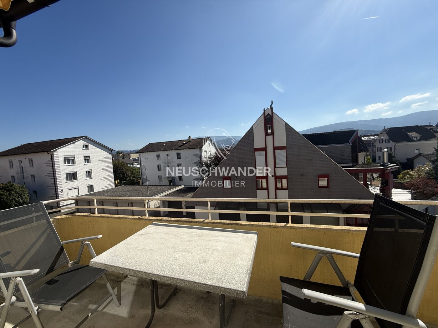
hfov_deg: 102.1
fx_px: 177
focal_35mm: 14
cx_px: 219
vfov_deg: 85.7
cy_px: 164
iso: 50
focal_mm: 2.22
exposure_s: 1/2717
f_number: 2.2
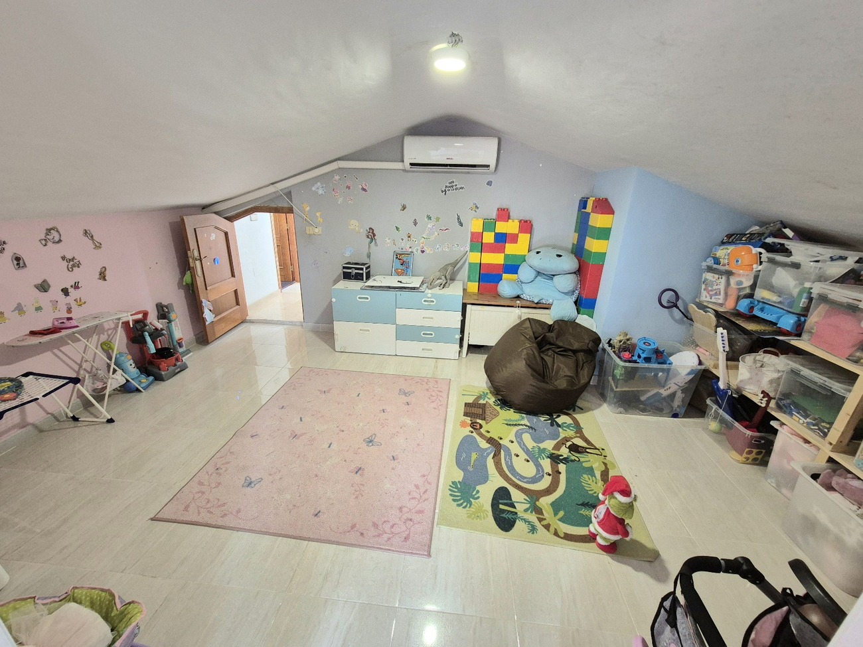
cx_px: 432
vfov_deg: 89.9
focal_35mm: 13
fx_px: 324
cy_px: 324
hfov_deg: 106.2
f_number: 2.2
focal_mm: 2.2
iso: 500
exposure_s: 1/50
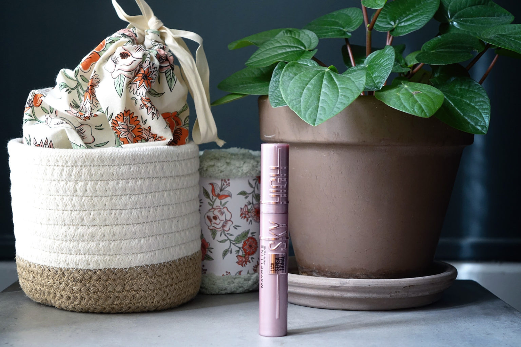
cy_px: 174
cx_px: 260
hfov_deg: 28.8
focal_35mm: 70
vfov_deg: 19.5
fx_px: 1013
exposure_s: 1/200
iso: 640
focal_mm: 25.71
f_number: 4
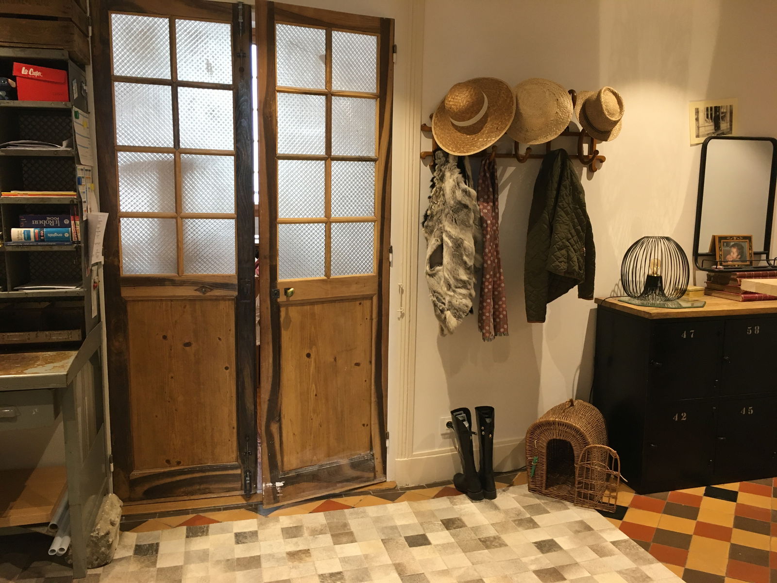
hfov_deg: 61.7
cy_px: 292
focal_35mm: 29
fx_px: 651
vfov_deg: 48.2
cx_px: 388
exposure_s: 1/33
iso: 125
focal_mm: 4.15
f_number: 2.2
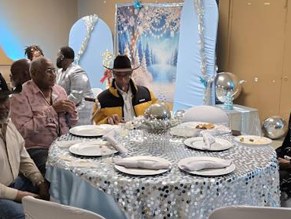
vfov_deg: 30.3
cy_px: 119
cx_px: 160
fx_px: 404
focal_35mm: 48
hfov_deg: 39.6
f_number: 1.8
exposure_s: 1/120
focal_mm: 5.4
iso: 250
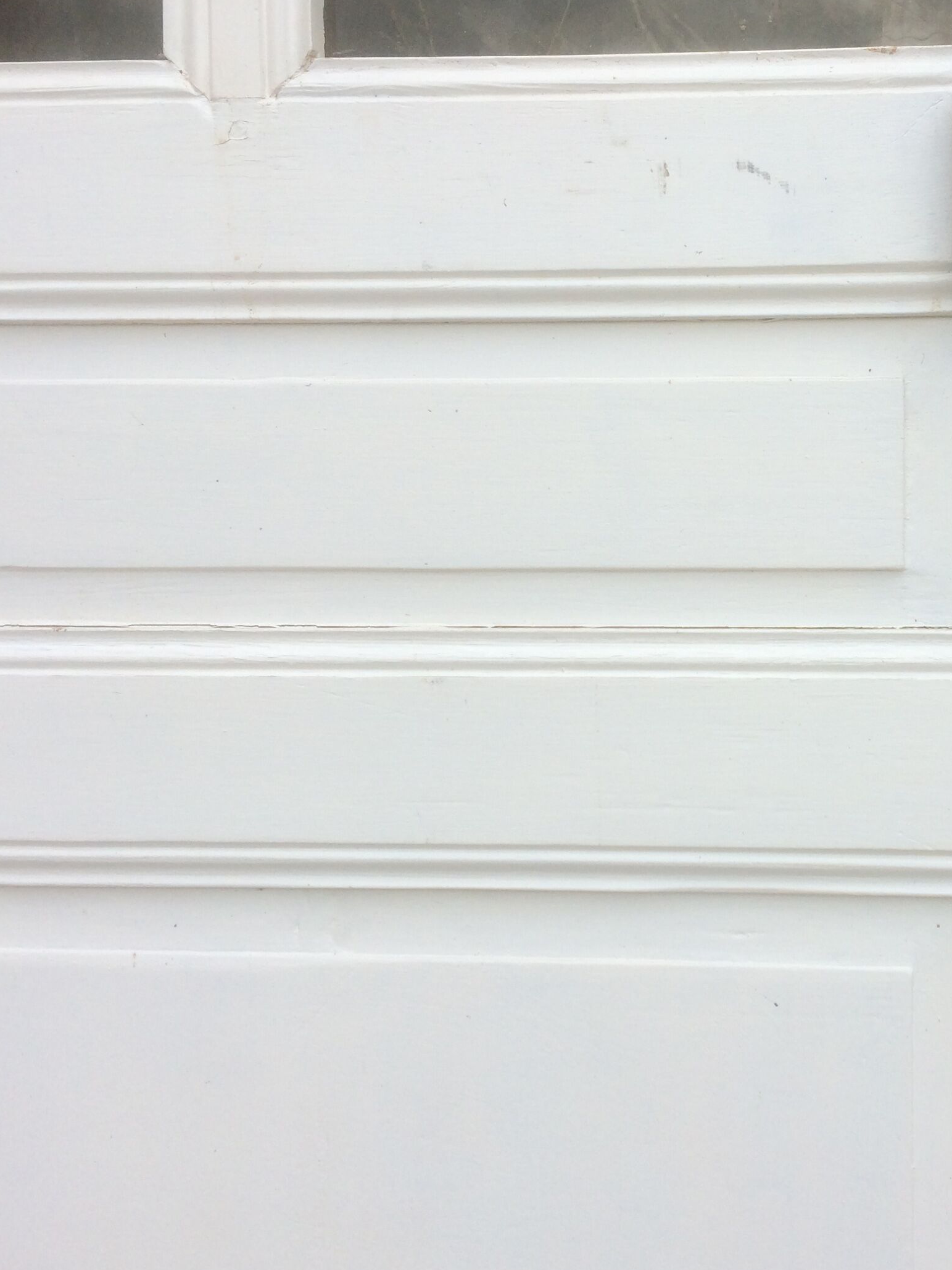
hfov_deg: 30.8
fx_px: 1687
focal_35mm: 46
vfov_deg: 41.2
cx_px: 743
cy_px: 568
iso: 32
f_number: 2.2
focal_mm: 4.15
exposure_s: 1/641
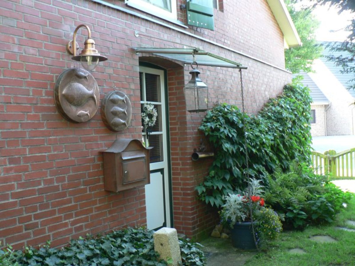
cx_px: 178
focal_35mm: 36
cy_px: 133
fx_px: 369
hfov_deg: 51.4
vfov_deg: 39.7
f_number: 2.8
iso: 100
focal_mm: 6
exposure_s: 1/30
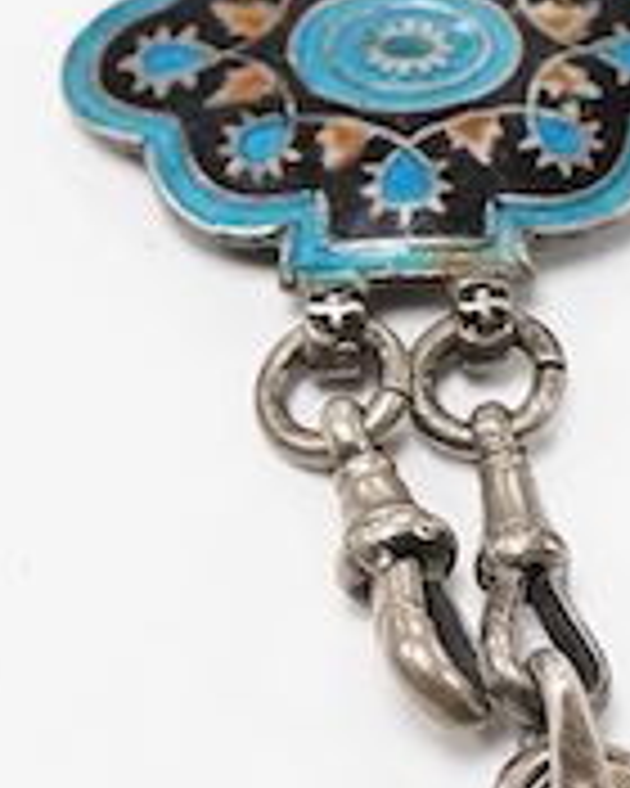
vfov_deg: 8.9
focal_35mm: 217
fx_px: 5058
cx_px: 405
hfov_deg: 7.1
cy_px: 351
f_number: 9
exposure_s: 1/125
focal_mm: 30
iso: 1250
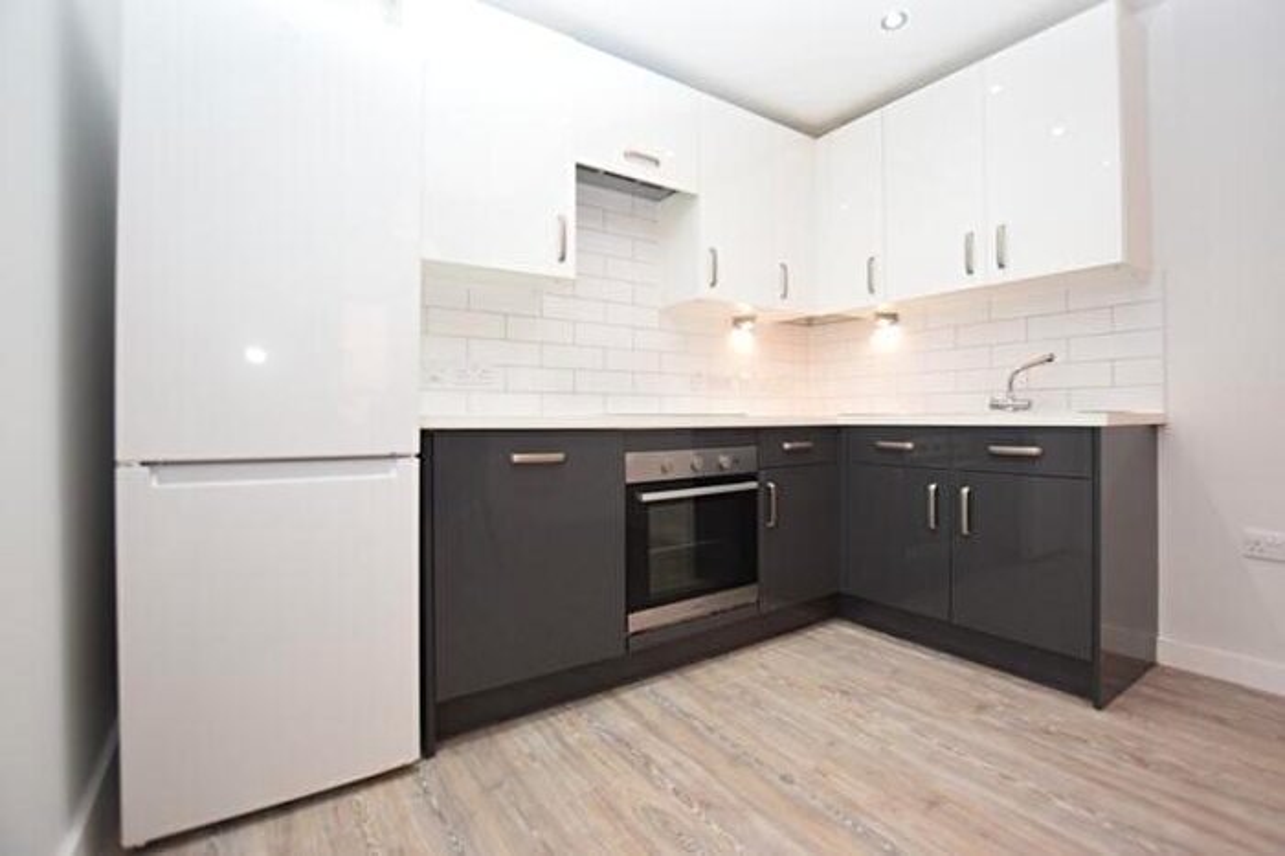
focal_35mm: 15
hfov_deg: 100.4
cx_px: 642
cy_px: 428
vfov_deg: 77.3
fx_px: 535
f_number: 4.5
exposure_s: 1/80
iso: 800
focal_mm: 10
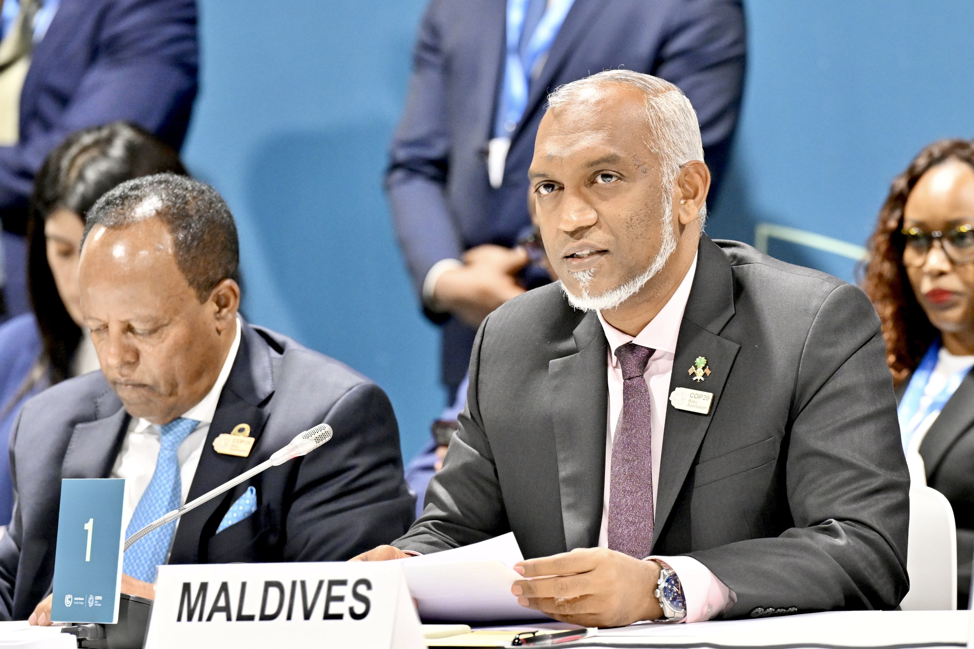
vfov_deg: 6.9
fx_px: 5411
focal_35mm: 200
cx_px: 487
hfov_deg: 10.3
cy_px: 324
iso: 2000
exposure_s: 1/160
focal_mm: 200
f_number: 4
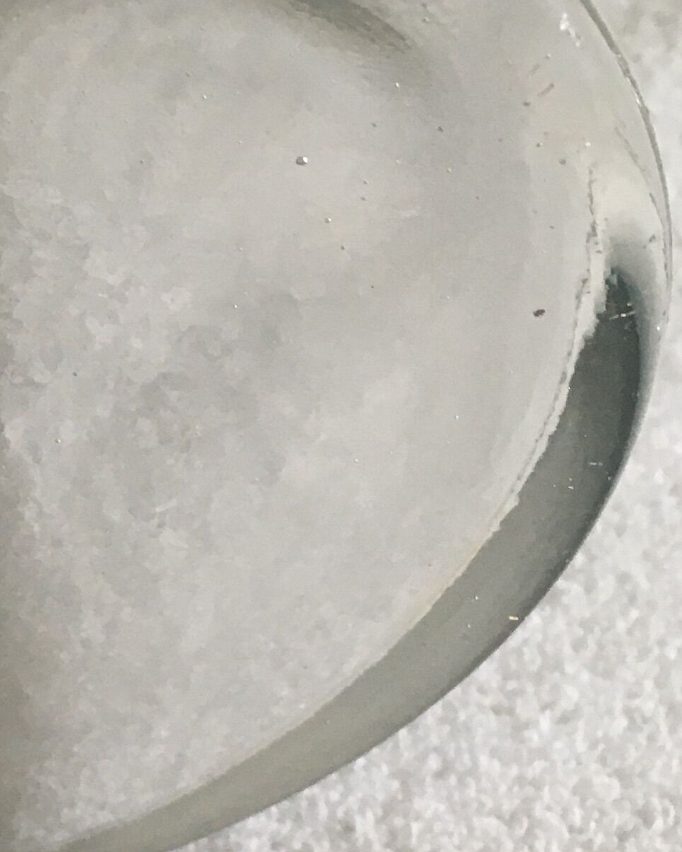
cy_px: 370
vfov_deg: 20.2
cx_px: -262
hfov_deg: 15.3
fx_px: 2397
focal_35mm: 95
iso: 100
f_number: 2.2
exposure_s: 1/33
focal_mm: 4.15
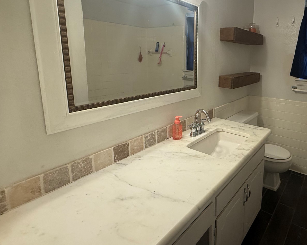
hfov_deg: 72.2
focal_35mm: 22
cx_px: 211
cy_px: 93
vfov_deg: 62.3
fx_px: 200
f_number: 2.2
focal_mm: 2.22
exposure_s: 1/60
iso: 200
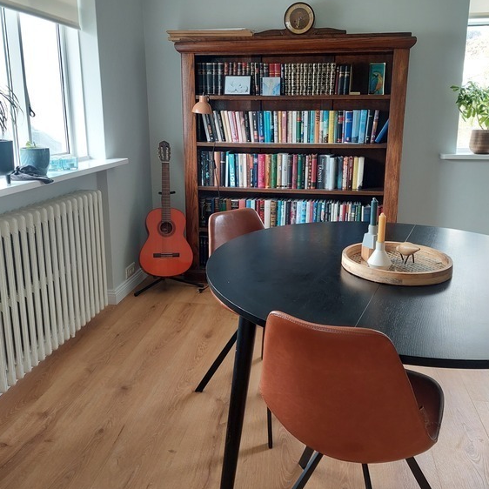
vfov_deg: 55.5
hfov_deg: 55.6
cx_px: 244
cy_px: 213
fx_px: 463
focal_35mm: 29
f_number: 1.8
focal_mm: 5.23
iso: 200
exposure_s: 1/50
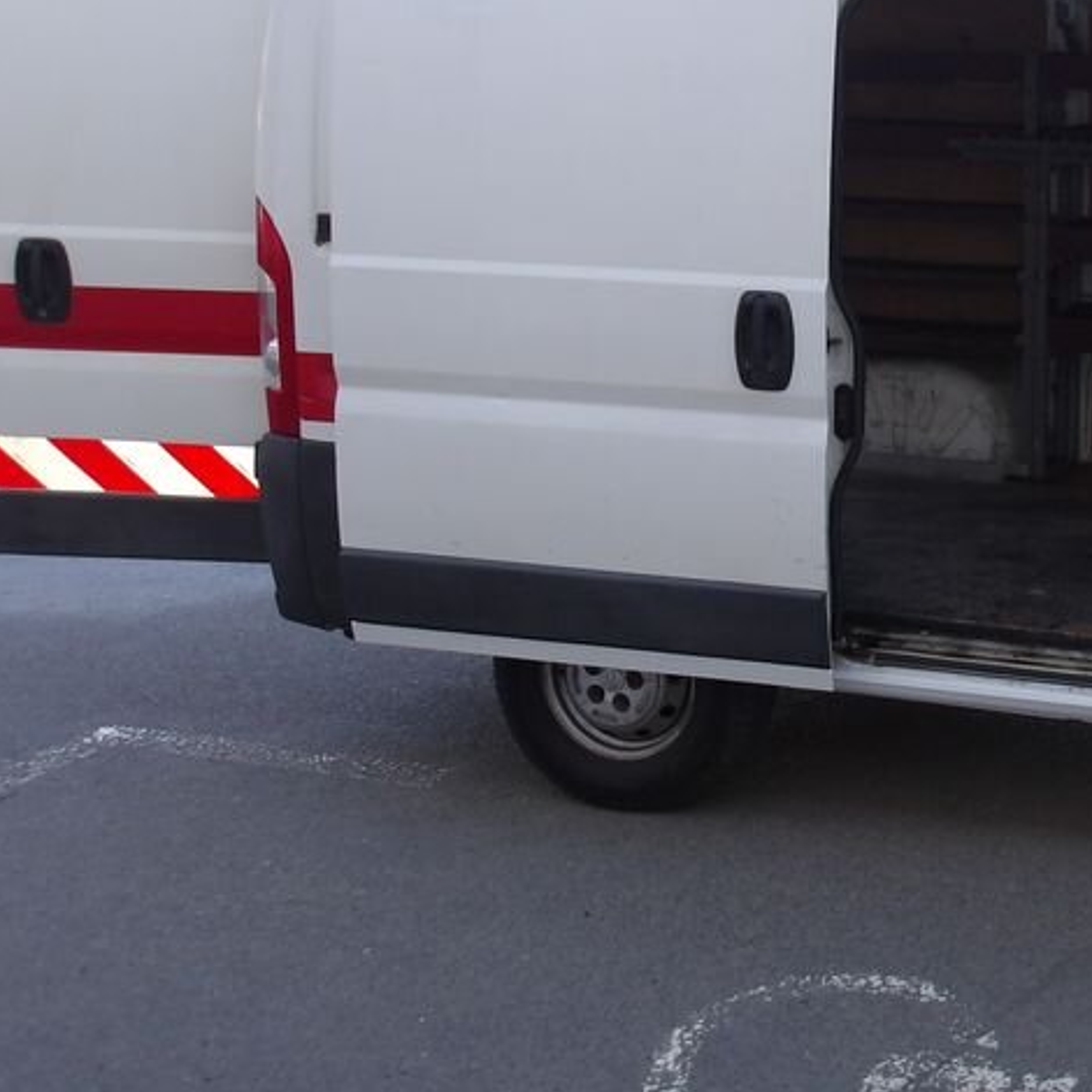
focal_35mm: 52
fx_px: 1856
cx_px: 1180
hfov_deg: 29.7
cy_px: 316
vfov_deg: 32.4
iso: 100
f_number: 3
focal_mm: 4.9
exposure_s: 1/210
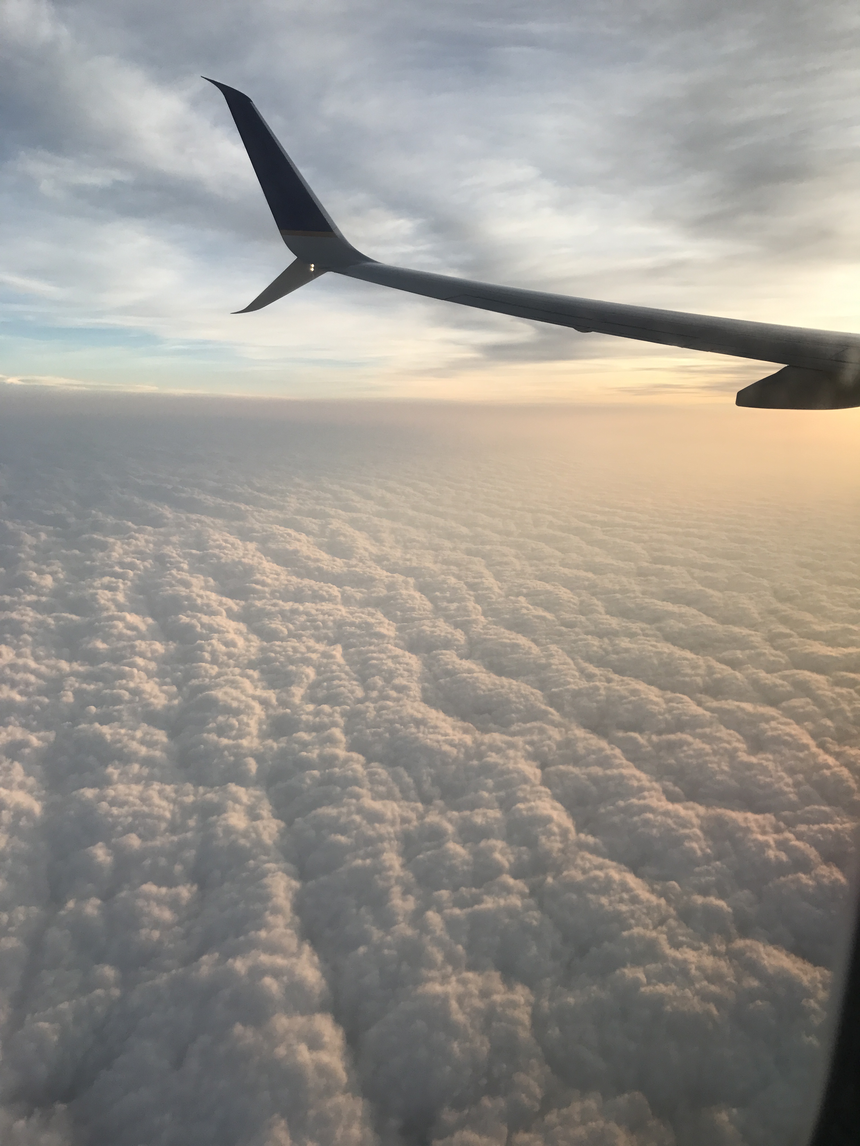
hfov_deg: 49.7
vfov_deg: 63.4
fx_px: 928
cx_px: 430
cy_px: 573
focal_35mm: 28
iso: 20
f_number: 1.8
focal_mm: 3.99
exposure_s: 1/929
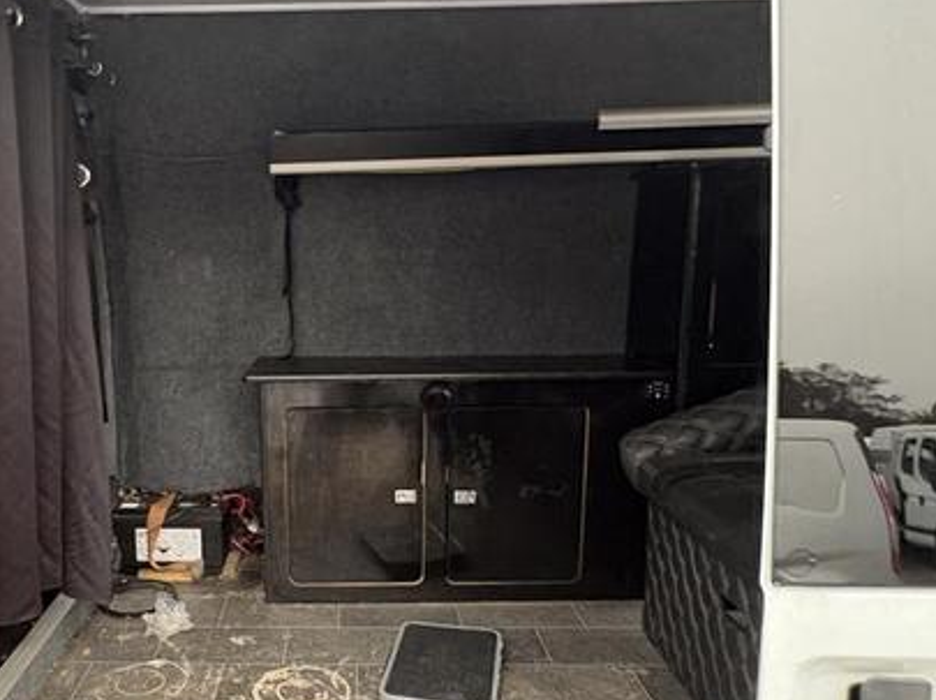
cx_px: 312
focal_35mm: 31
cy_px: 395
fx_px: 837
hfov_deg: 57.1
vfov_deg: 45.3
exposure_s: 1/60
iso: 320
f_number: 2.2
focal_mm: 2.22
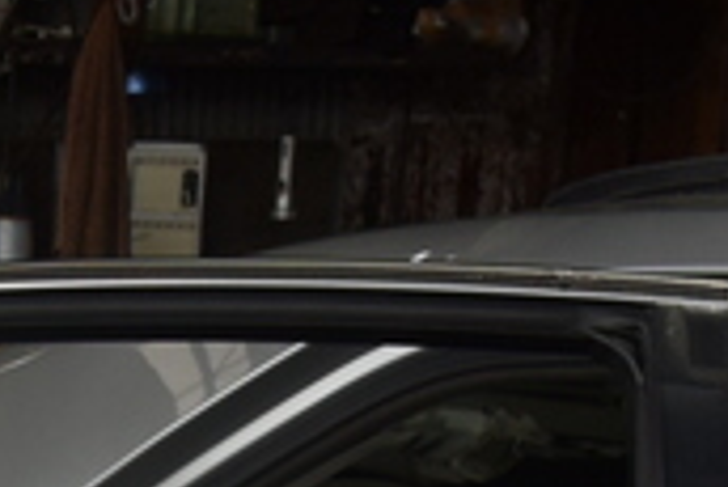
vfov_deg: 9.4
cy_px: 1031
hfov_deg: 14.5
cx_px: -220
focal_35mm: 135
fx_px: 2732
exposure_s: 1/125
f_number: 4.5
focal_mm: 11
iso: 200
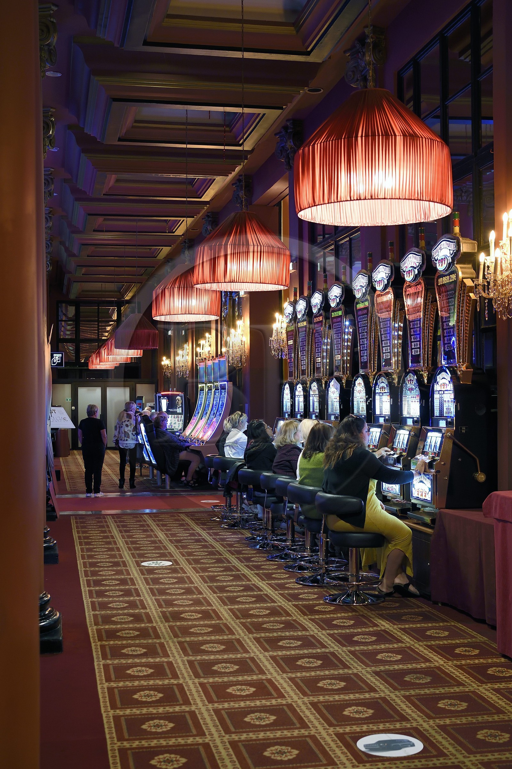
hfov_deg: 28.1
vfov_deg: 41.1
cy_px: 384
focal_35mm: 48
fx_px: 1024
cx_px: 256
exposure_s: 1/40
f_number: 5
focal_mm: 48
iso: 1600
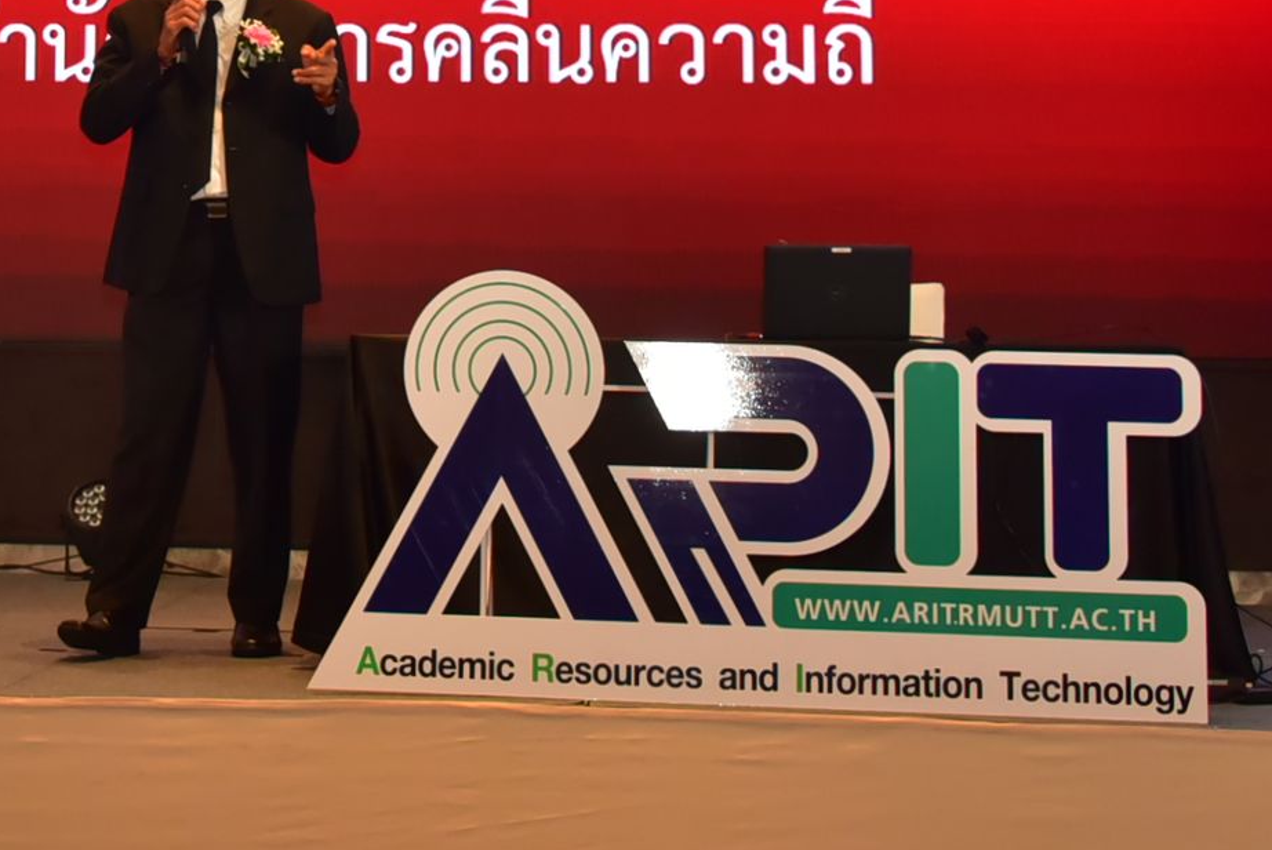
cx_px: 62
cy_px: -237
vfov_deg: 12.9
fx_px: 3641
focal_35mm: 103
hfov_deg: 19.4
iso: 1600
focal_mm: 38
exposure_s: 1/160
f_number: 6.3
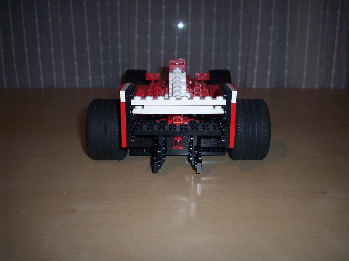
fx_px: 373
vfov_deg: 38.7
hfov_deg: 50.1
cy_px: 130
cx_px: 174
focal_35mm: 37
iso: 80
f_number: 2.8
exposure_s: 1/64
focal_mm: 6.2
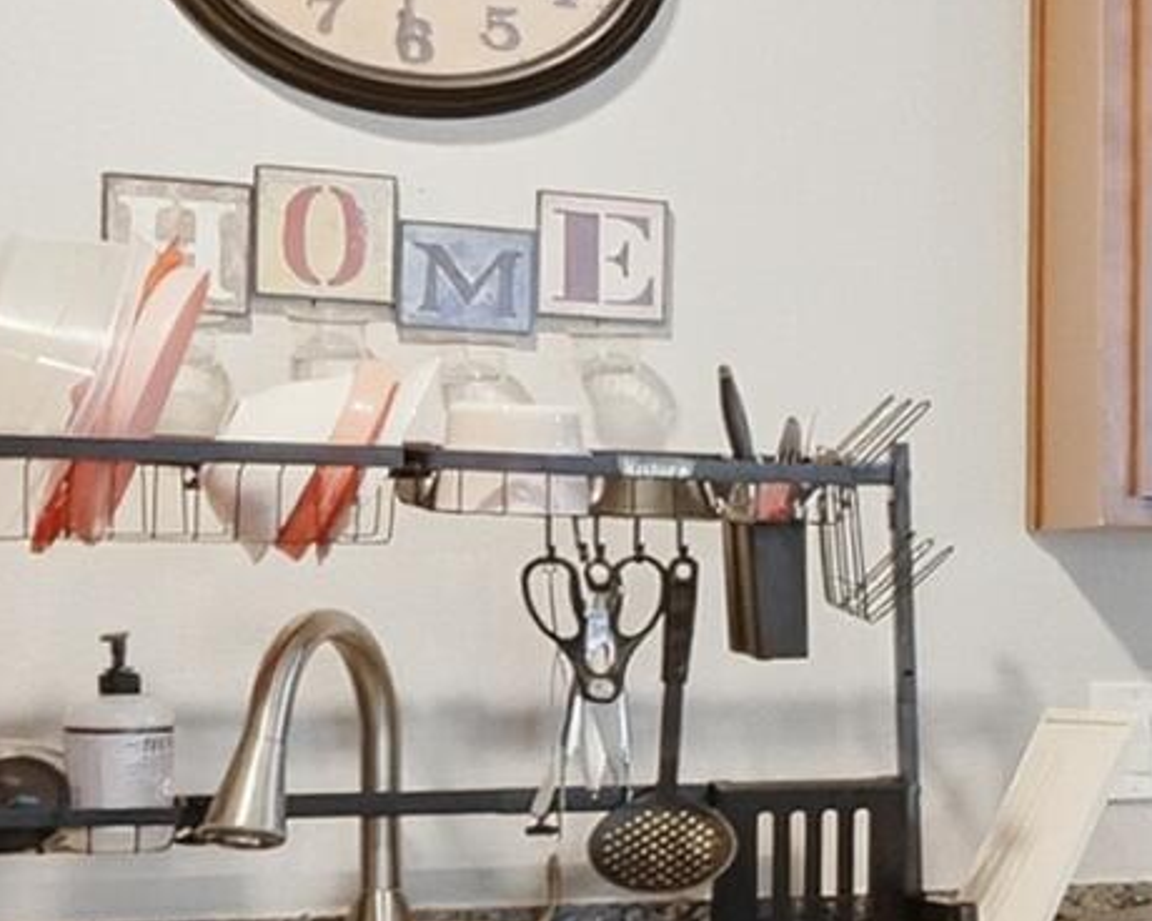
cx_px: 3251
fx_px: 3446
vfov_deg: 15.2
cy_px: 646
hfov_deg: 12.0
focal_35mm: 101
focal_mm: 16.5
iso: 400
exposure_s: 1/25
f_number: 9
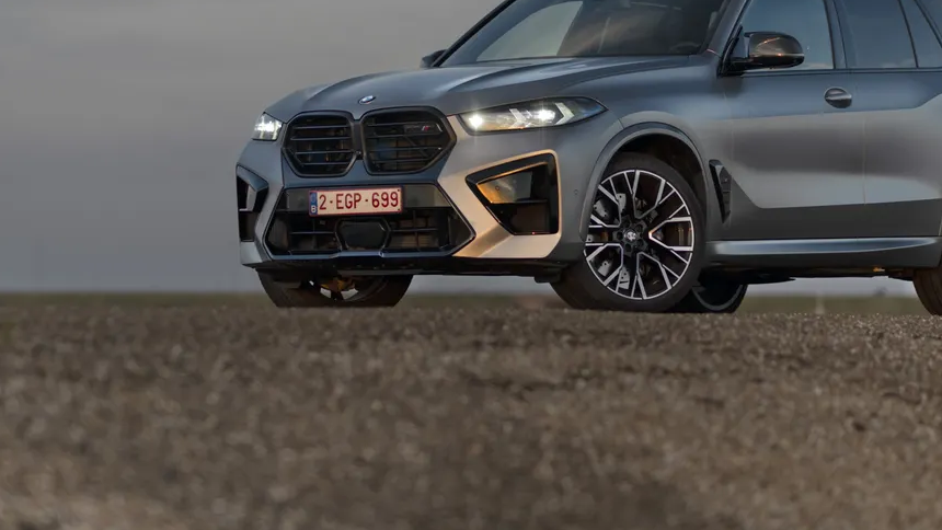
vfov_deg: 6.8
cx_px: 412
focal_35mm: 178
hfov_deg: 12.1
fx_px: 4447
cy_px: 129
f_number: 1.6
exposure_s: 1/200
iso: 50
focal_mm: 85
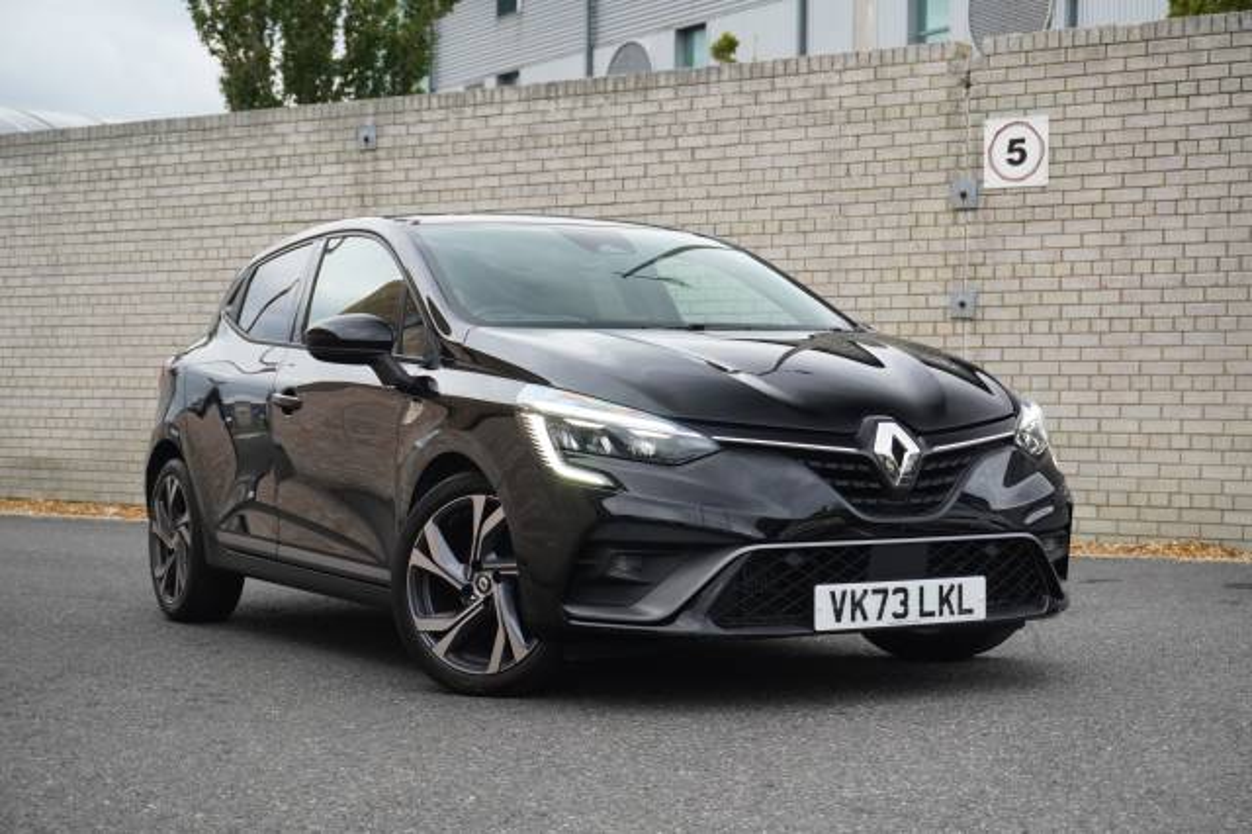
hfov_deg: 32.6
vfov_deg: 22.1
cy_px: 417
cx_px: 626
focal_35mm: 62
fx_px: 2138
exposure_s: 1/160
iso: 1000
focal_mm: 41
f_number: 5.6
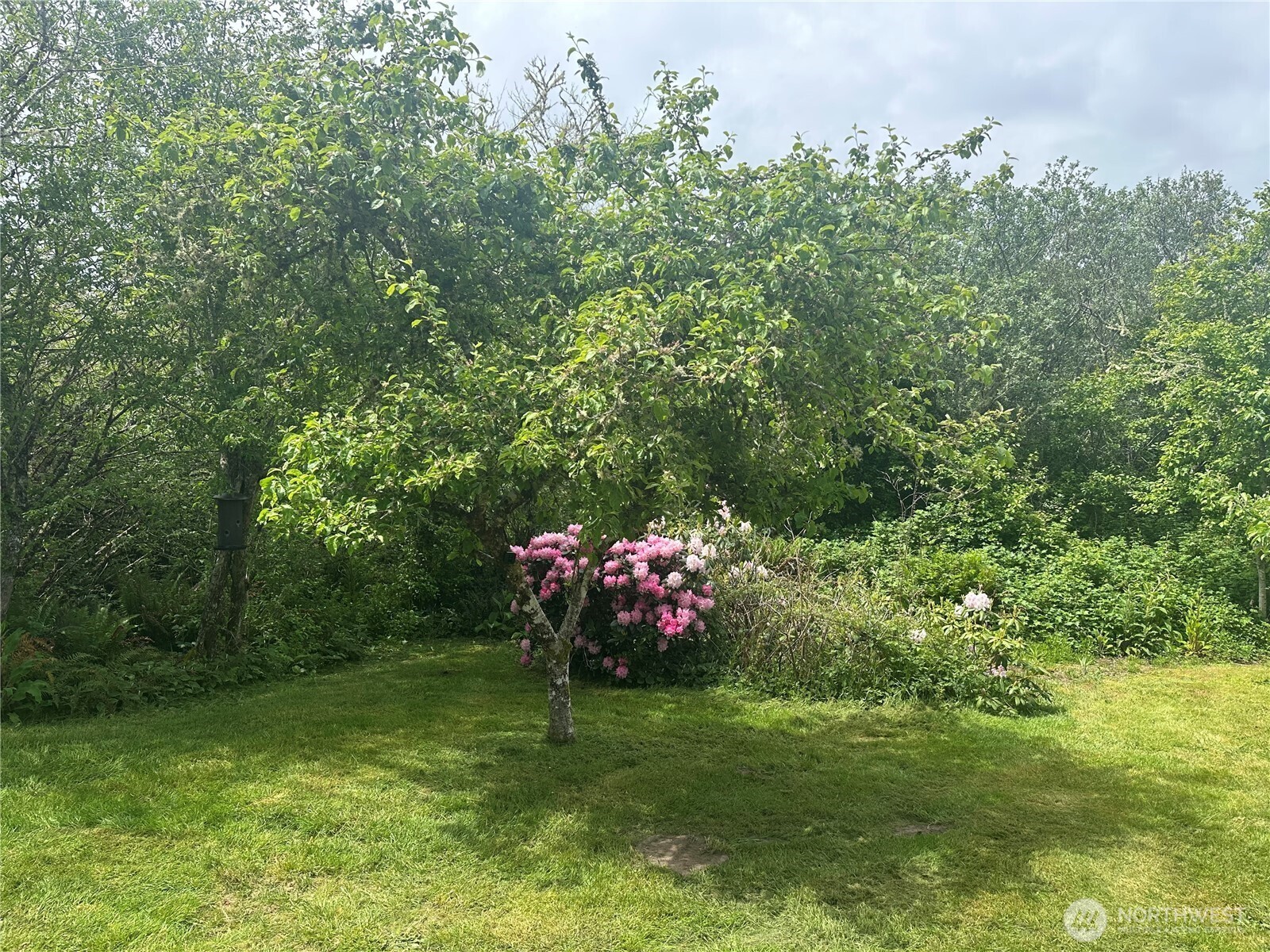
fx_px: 881
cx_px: 635
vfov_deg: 56.8
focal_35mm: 24
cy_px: 476
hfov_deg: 71.6
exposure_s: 1/1339
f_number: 1.78
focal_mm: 6.86
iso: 80
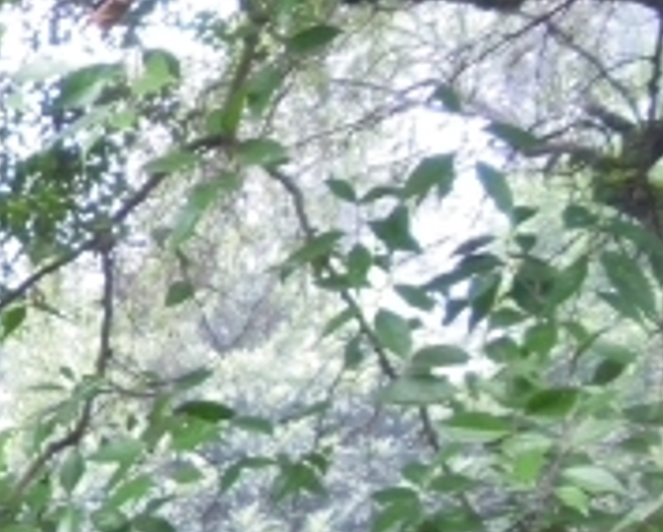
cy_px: 820
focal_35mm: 119
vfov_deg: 12.3
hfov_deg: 14.7
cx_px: -416
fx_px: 2338
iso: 400
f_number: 3.5
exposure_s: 1/50
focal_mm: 6.3
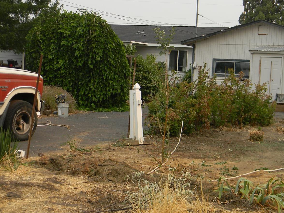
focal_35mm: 60
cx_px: 162
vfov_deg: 24.4
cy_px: 86
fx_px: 492
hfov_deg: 32.2
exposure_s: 1/487
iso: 80
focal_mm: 8.6
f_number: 3.9
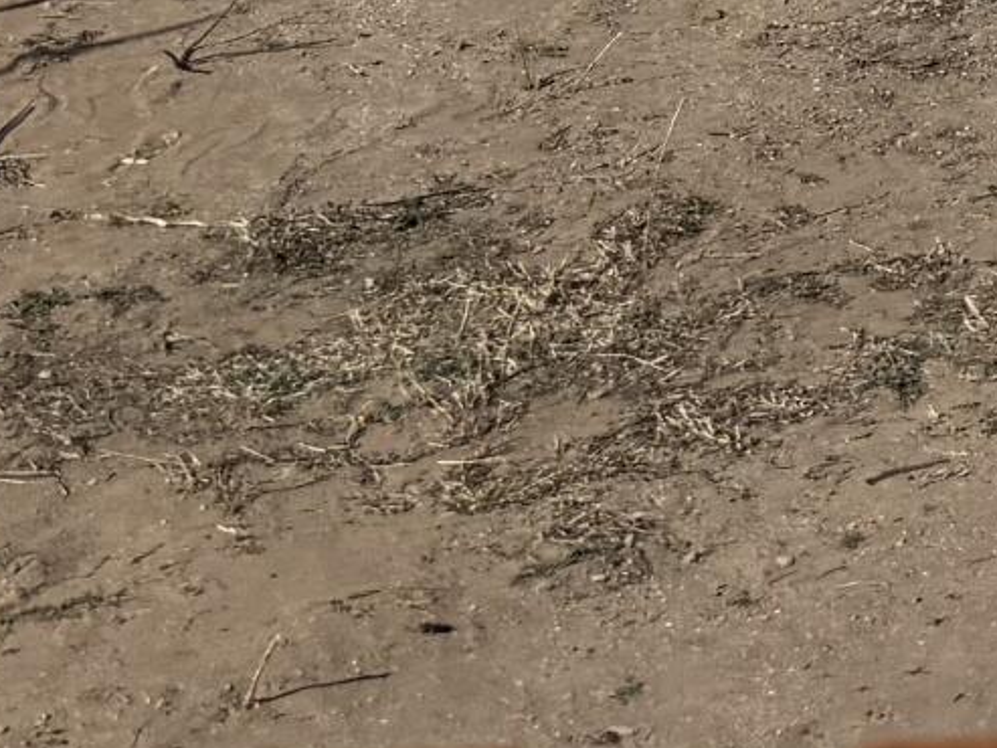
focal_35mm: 146
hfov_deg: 11.0
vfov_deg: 8.9
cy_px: -1221
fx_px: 4206
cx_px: 2552
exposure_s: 1/11905
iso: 80
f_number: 1.78
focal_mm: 6.76
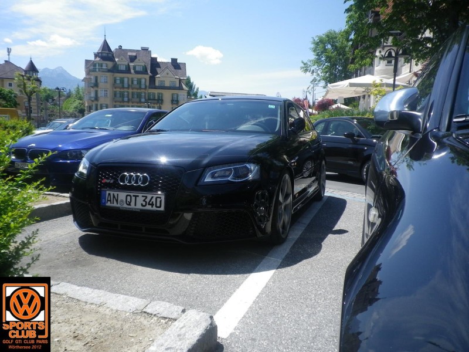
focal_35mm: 28
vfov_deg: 49.7
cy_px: 176
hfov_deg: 63.4
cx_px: 234
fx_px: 379
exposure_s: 1/500
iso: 80
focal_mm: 5.1
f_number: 3.5
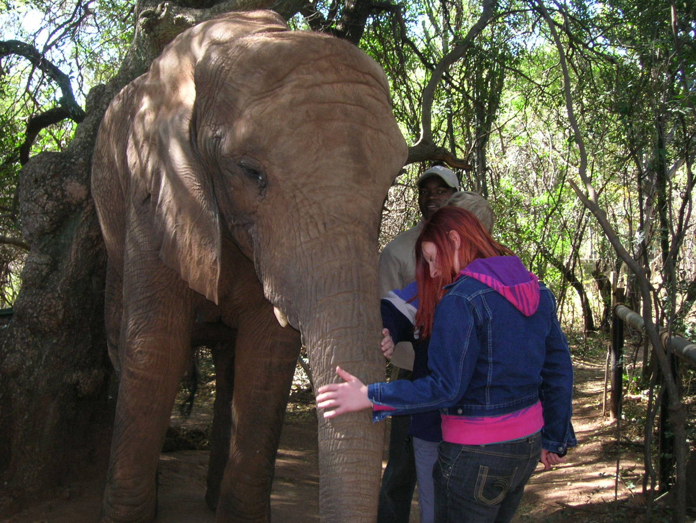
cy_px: 276
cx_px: 349
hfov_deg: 38.9
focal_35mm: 49
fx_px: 985
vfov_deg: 29.7
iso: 95
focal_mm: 7.7
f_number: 3.2
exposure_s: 1/60.1
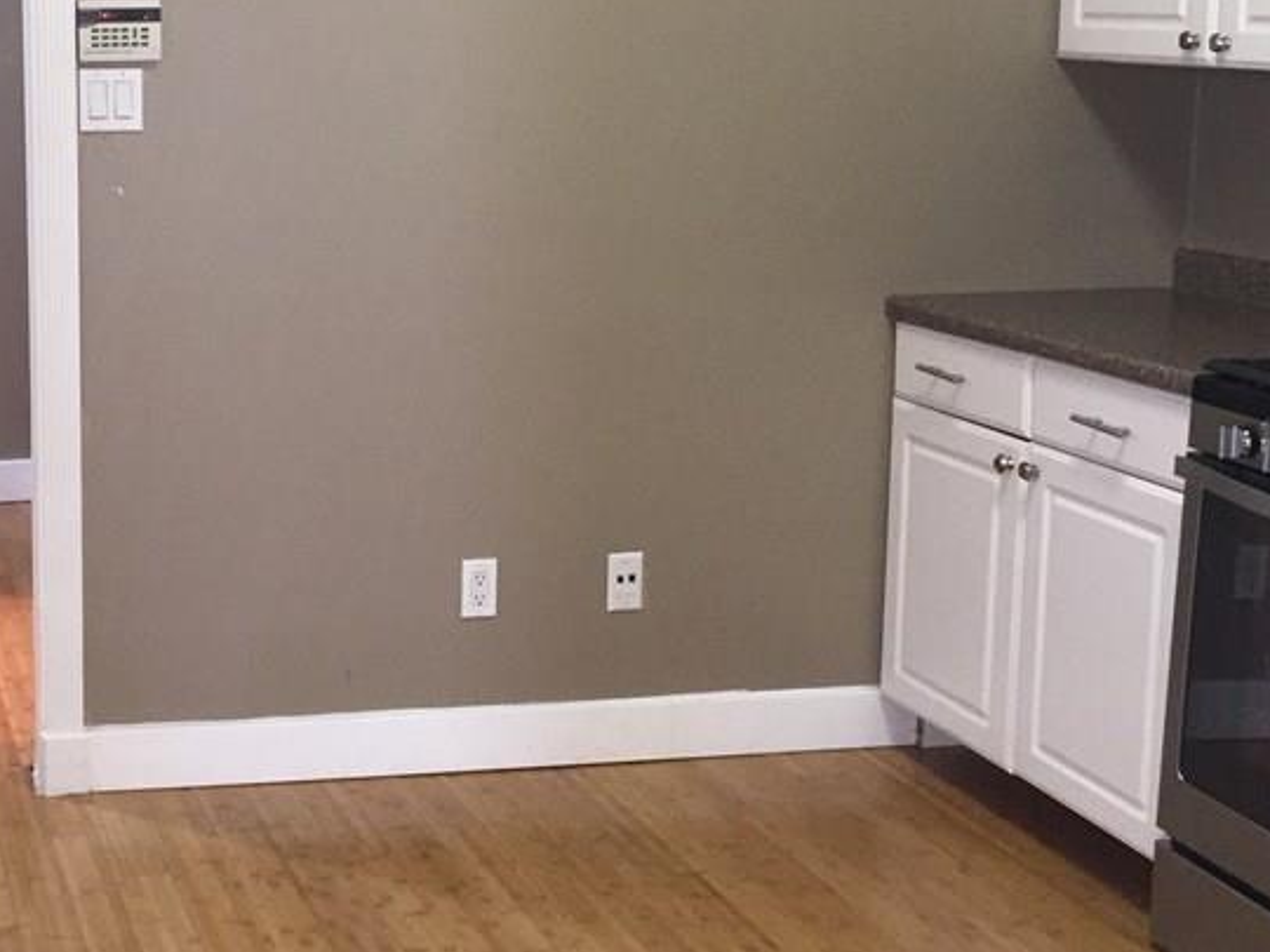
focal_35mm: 55
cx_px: 200
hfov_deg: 33.6
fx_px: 2018
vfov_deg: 26.4
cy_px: 313
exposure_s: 1/30
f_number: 2.2
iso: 250
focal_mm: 4.15
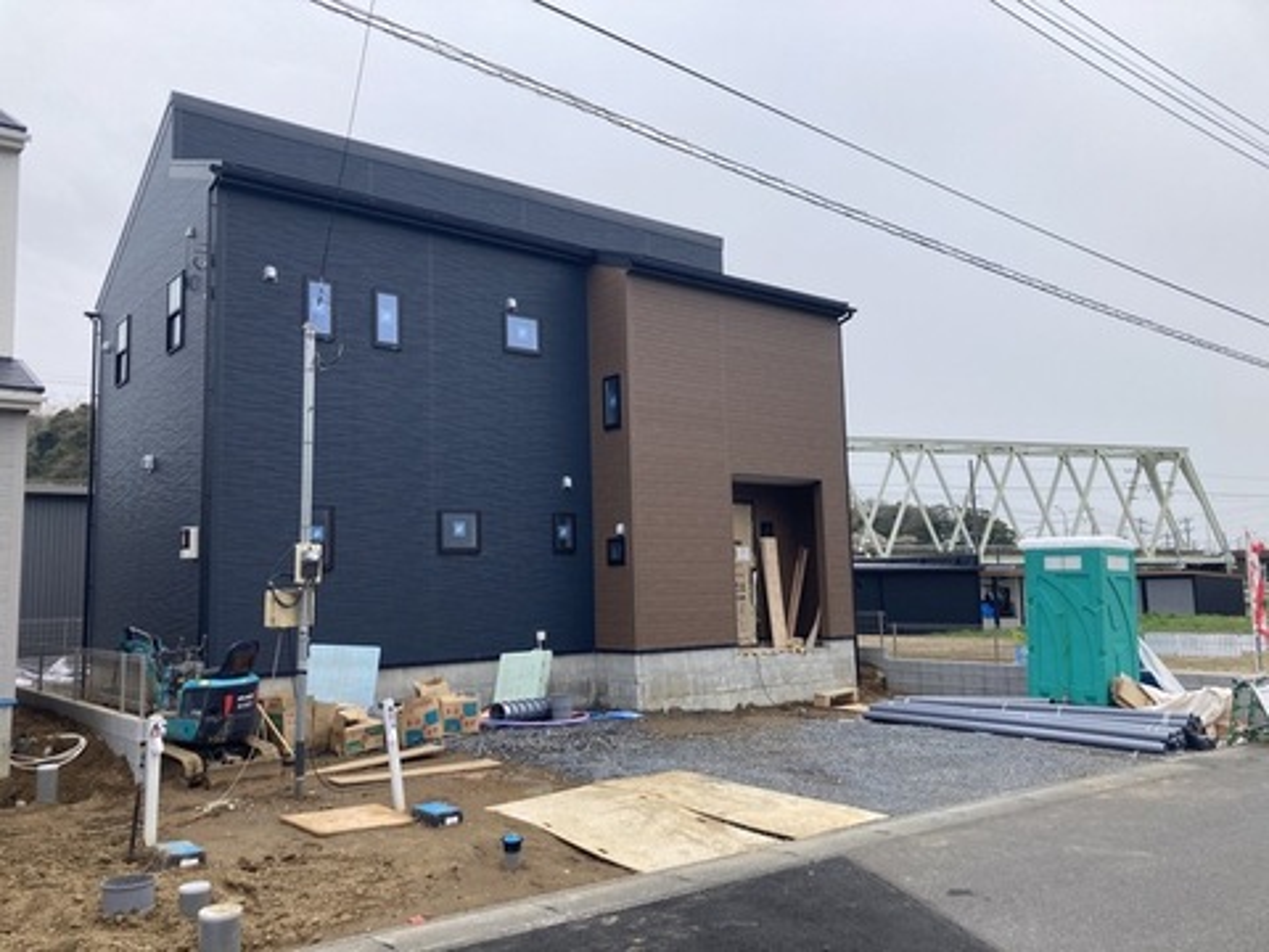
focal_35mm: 28
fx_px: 1026
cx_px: 634
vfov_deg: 49.7
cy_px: 476
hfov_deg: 63.4
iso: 20
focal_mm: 3.99
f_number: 1.8
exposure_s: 1/1116
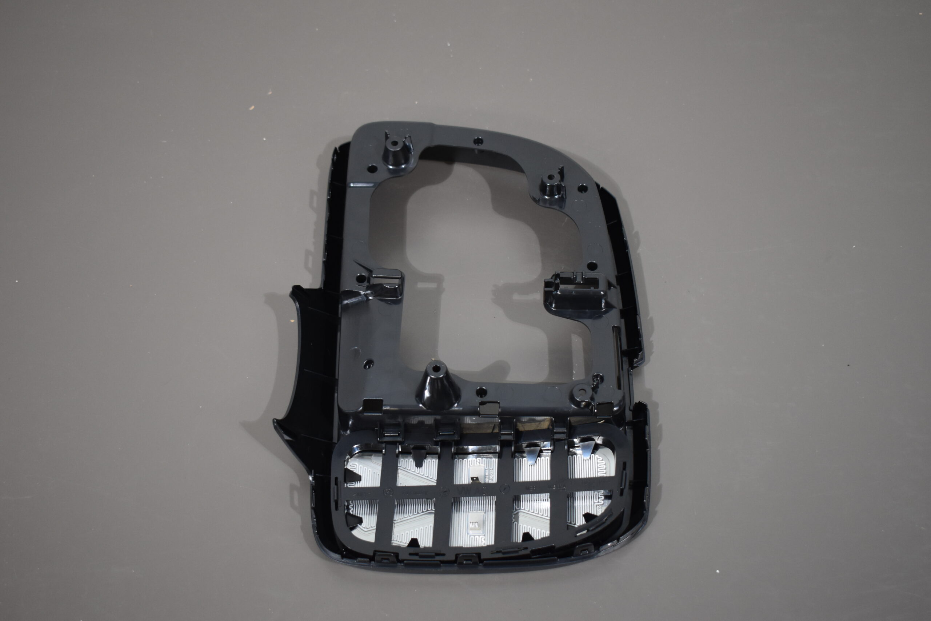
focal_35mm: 44
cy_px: 310
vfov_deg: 30.9
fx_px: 1125
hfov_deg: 45.0
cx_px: 466
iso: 900
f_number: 4.2
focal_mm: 29
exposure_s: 1/125
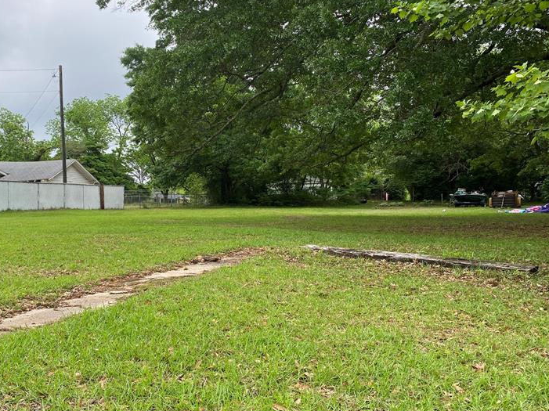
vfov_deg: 37.6
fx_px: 602
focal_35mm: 38
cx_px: 204
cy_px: 235
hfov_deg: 48.5
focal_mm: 4.25
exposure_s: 1/711
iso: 32
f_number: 1.8
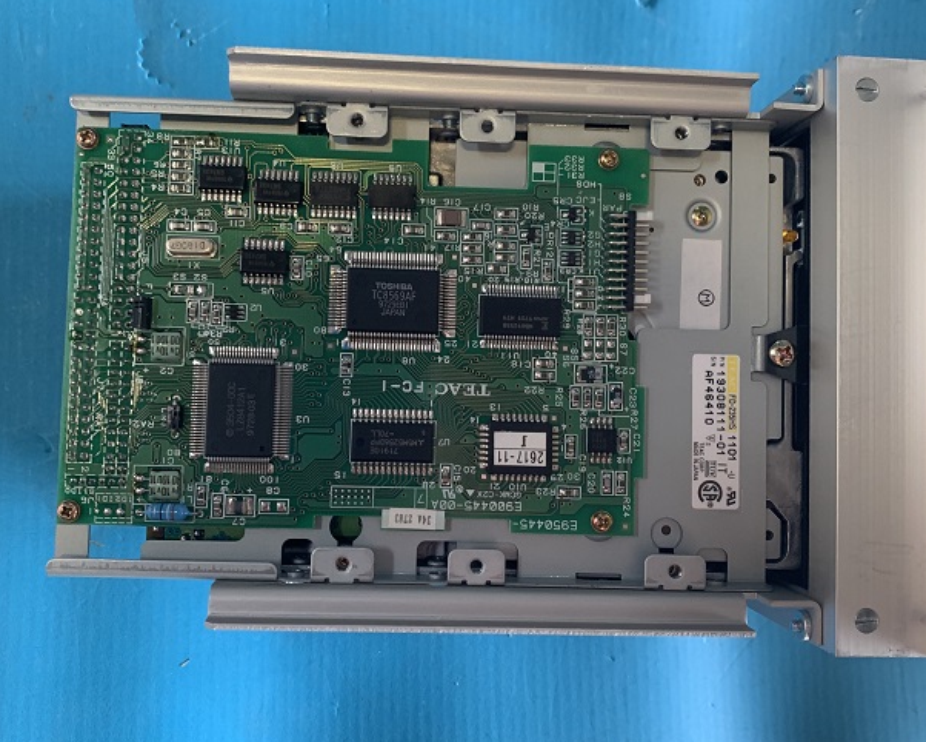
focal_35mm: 34
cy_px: 349
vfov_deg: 43.4
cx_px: 464
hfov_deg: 52.8
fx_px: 932
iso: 200
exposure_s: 1/60
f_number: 1.8
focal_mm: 4.25
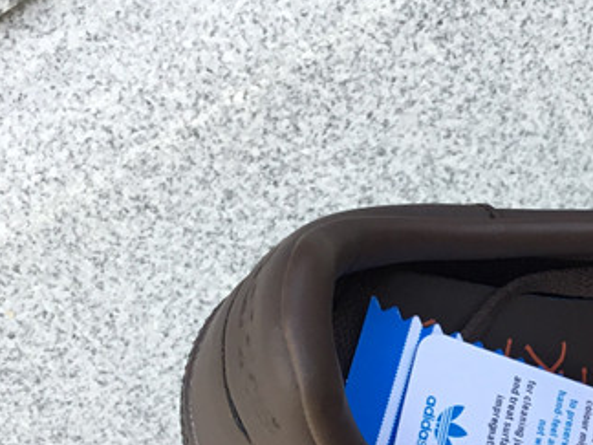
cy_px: 391
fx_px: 1473
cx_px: 701
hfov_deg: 21.3
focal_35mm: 86
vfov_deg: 17.0
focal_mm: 3.3
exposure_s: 1/100
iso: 40
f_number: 2.4
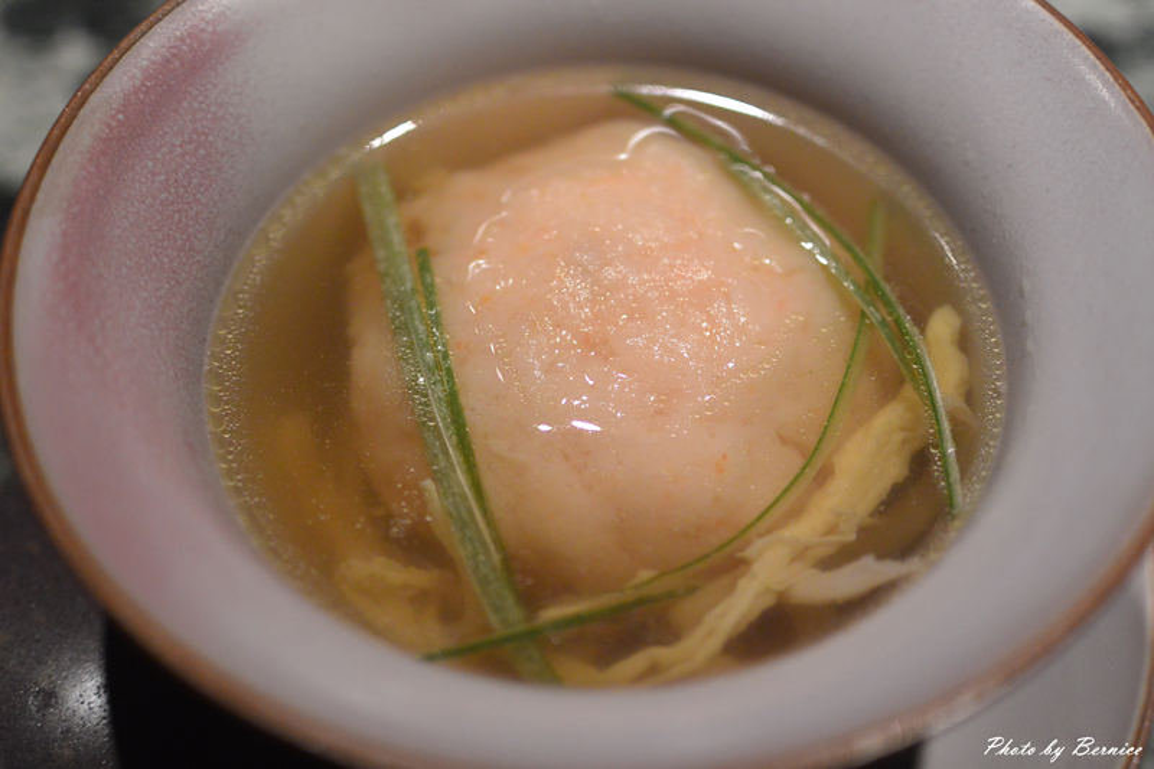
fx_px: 1570
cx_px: 577
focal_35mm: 49
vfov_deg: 27.5
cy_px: 384
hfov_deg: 40.4
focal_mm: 18.5
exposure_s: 1/200
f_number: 1.8
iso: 400
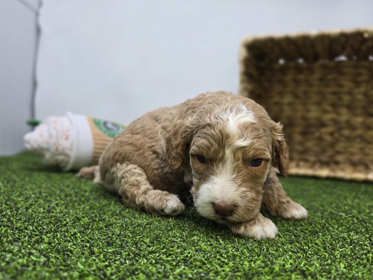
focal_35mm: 27
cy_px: 152
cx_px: 189
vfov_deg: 51.3
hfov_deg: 65.3
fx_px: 291
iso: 50
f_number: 1.7
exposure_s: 1/120
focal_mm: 6.3
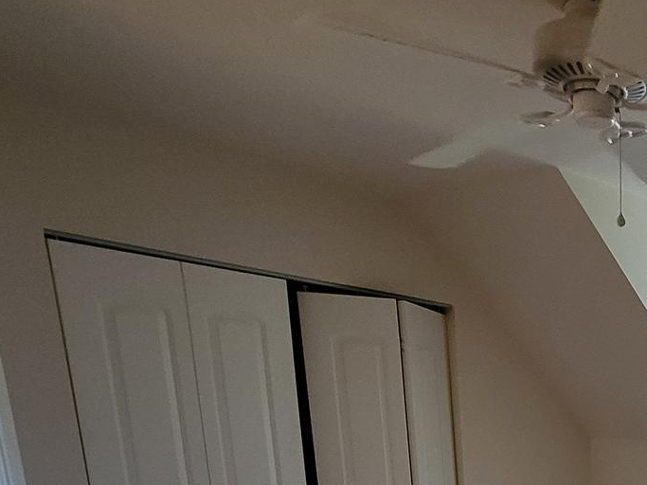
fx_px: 729
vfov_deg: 28.6
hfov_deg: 38.0
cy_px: 662
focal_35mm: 39
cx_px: 746
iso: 400
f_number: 2.2
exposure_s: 1/30
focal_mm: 2.2
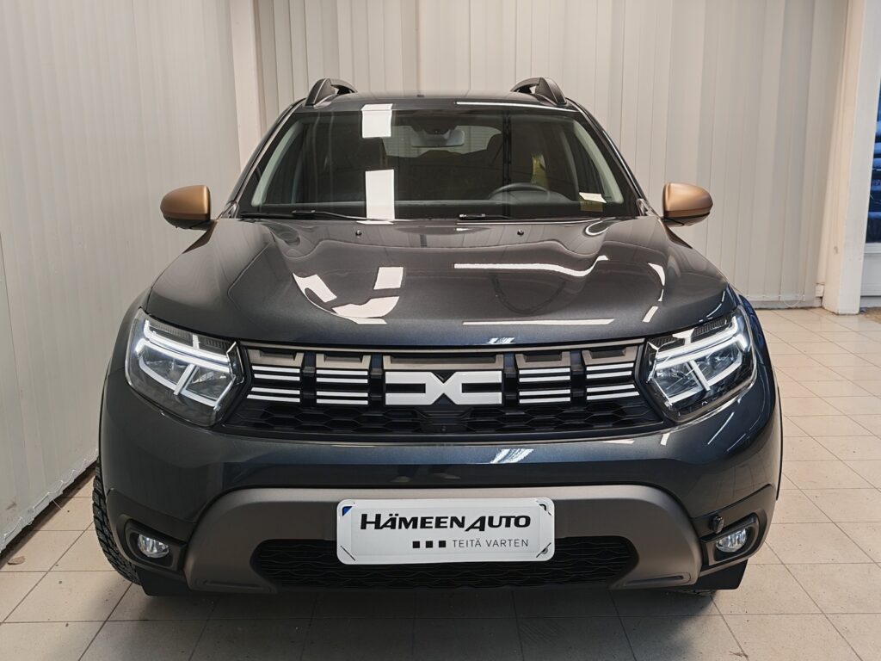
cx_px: 440
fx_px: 840
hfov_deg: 55.4
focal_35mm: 33
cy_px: 330
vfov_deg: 42.9
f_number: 1.6
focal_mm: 5.4
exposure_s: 1/50
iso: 50
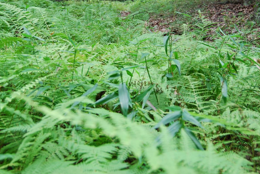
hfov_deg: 35.0
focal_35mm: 57
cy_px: 25
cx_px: 118
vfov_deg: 23.3
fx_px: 412
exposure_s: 1/60
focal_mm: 22
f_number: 3.8
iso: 200
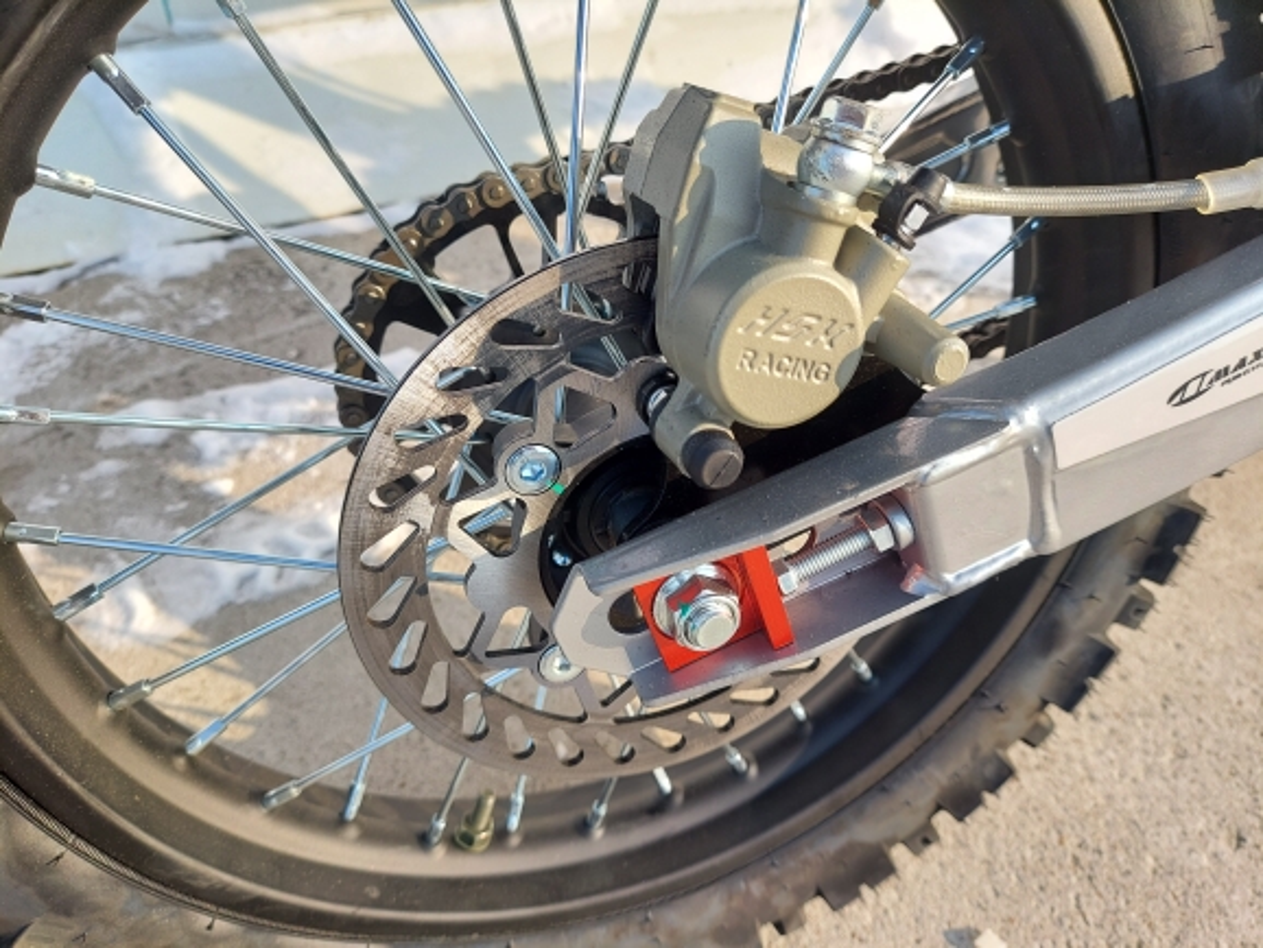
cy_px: 474
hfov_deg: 71.6
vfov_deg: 56.9
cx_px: 632
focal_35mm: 24
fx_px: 876
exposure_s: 1/547
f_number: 1.8
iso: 40
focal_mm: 5.23
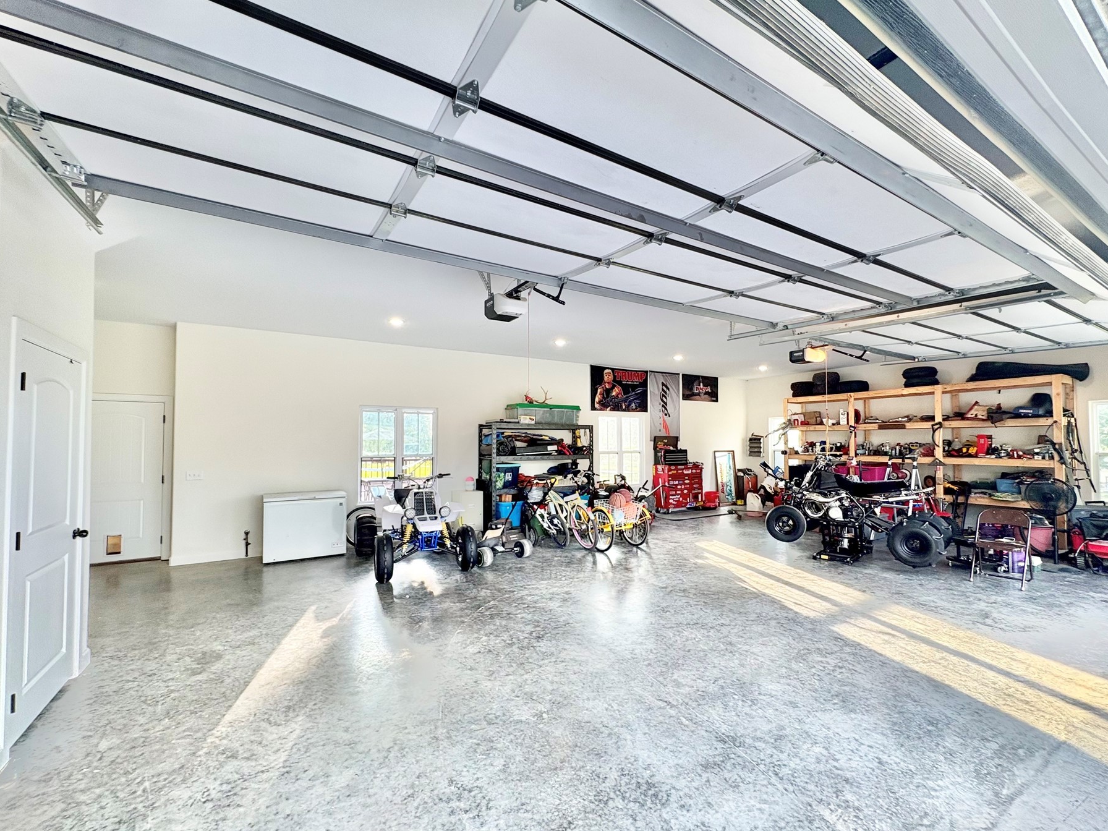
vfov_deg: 81.7
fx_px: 480
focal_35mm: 15
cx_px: 571
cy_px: 425
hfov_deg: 98.1
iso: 100
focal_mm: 2.22
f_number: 2.2
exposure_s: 1/120
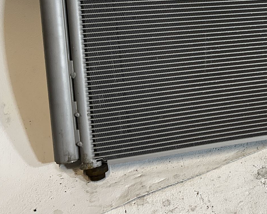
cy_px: 37
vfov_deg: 28.9
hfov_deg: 33.8
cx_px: 261
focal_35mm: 51
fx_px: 403
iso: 100
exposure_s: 1/100
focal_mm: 6.86
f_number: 1.78
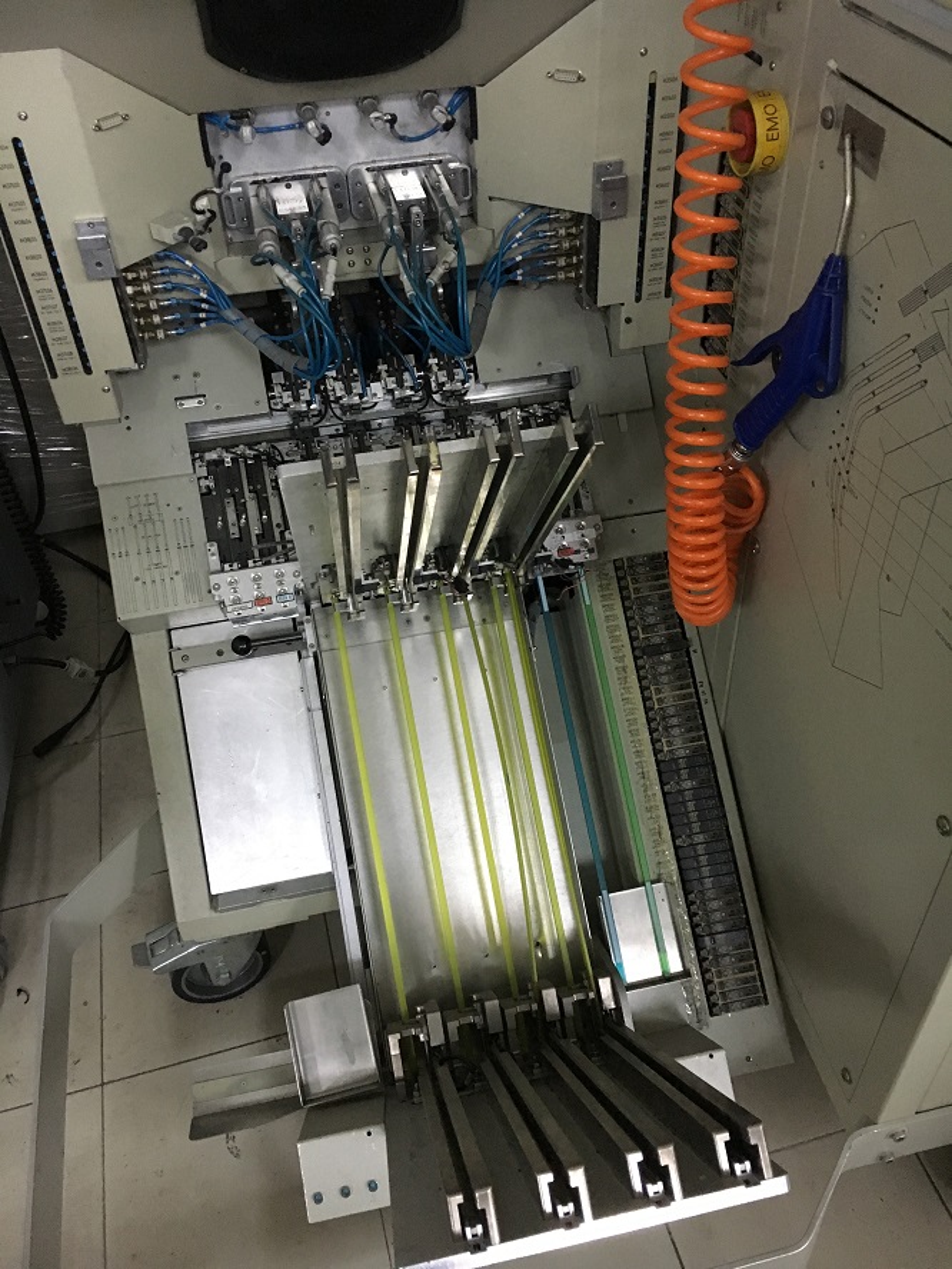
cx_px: 476
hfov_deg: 48.2
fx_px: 1063
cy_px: 634
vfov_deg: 61.7
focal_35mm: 29
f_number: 2.2
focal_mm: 4.15
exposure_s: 1/25
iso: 200
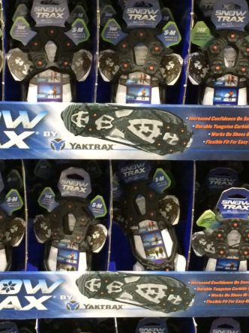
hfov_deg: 21.9
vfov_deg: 28.4
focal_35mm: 67
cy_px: 72
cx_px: 109
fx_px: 643
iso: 320
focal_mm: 4.15
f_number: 2.2
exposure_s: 1/20
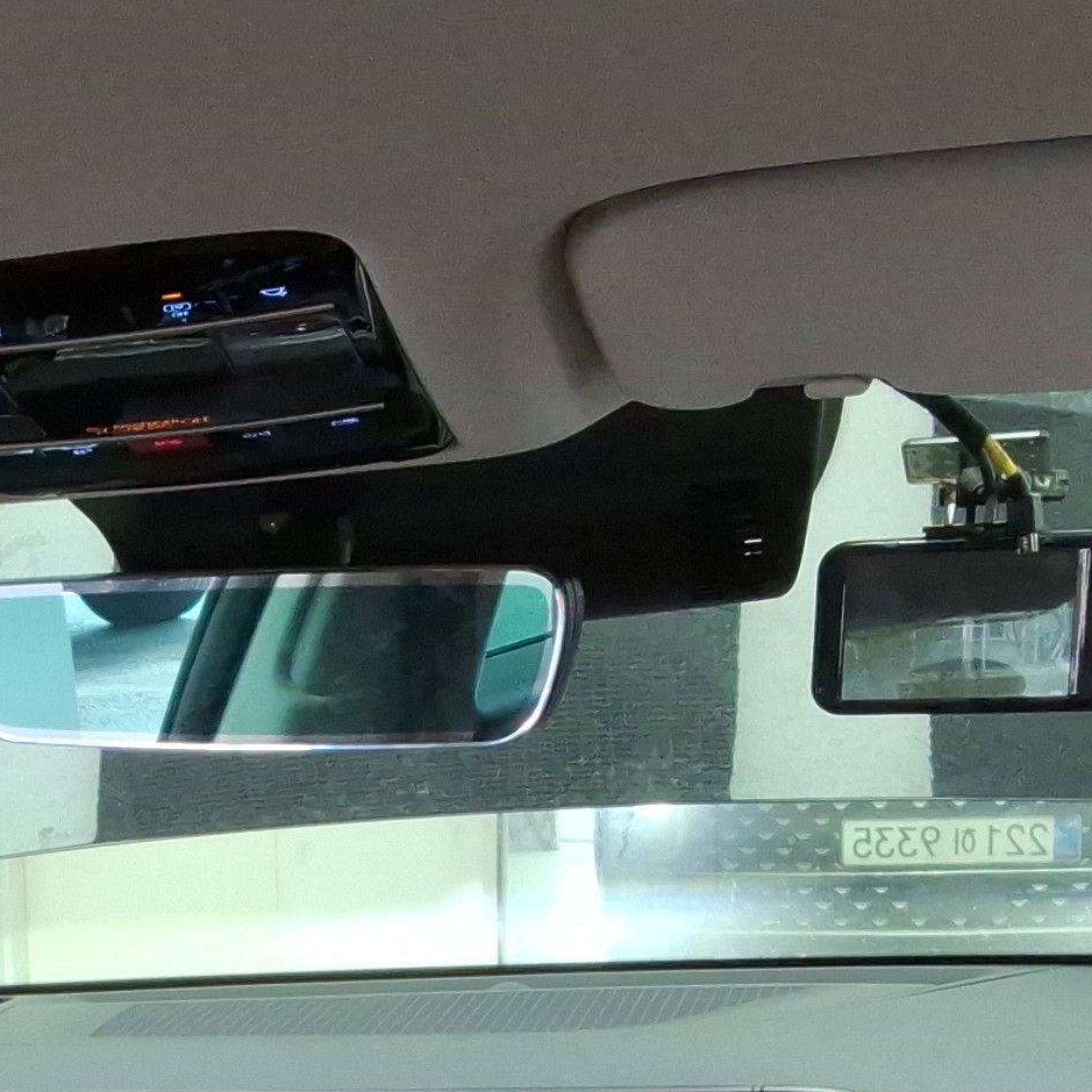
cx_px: -263
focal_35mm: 86
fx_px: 3069
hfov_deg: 18.9
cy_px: 1286
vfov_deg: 19.1
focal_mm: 2.91
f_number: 1.9
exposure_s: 1/40
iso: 72
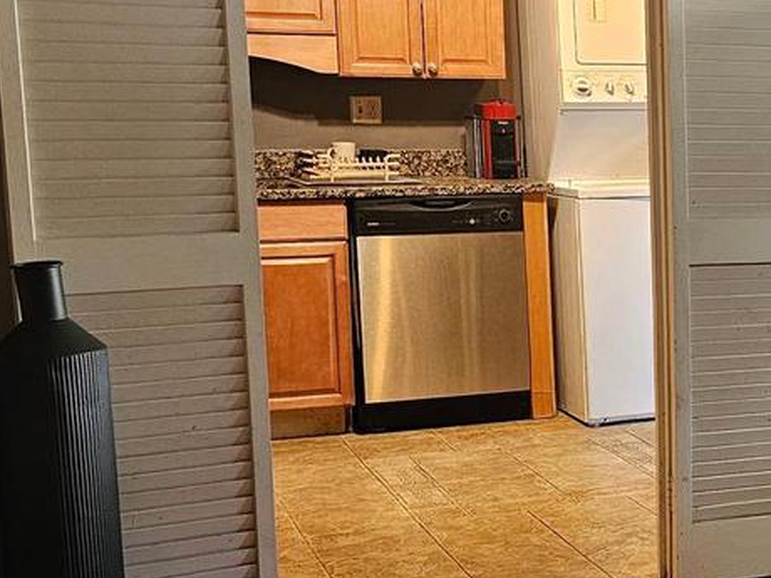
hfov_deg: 23.8
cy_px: 352
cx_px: 999
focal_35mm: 72
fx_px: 1604
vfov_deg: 20.4
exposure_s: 1/60
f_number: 1.7
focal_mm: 6.3
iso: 640
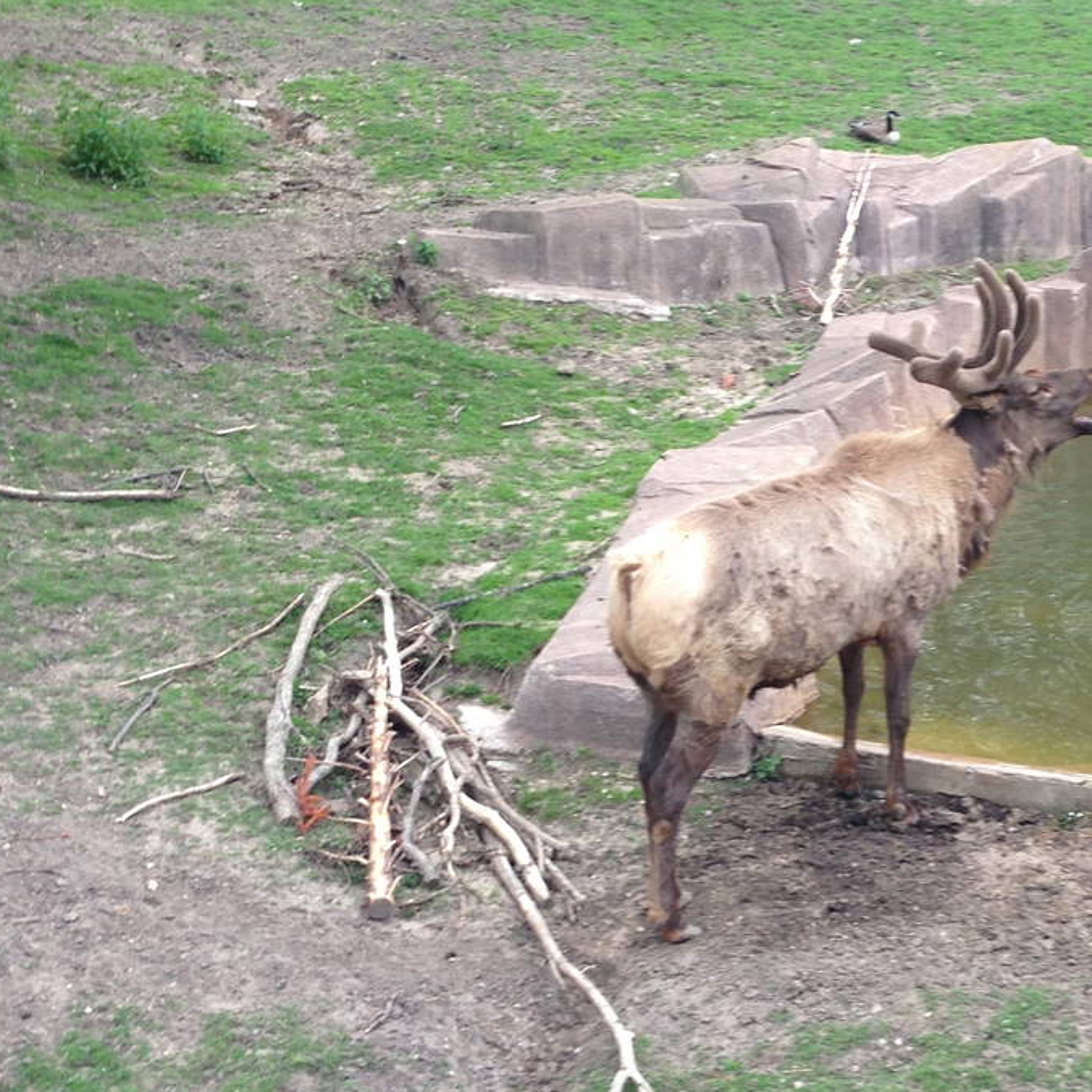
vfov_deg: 25.0
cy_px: 619
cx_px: 926
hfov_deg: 24.5
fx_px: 2463
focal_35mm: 69
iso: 50
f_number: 2.4
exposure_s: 1/123
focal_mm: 4.13
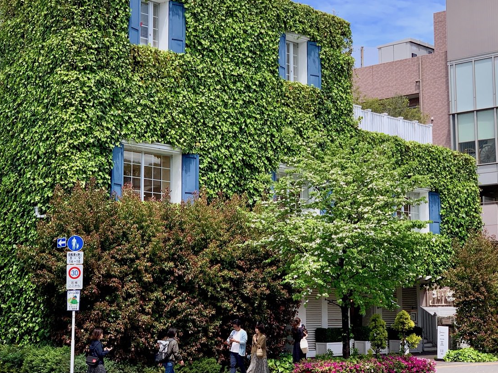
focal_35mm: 76
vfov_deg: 19.4
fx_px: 1093
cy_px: 155
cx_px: 251
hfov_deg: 25.7
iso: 16
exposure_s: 1/631
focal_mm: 6
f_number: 2.4
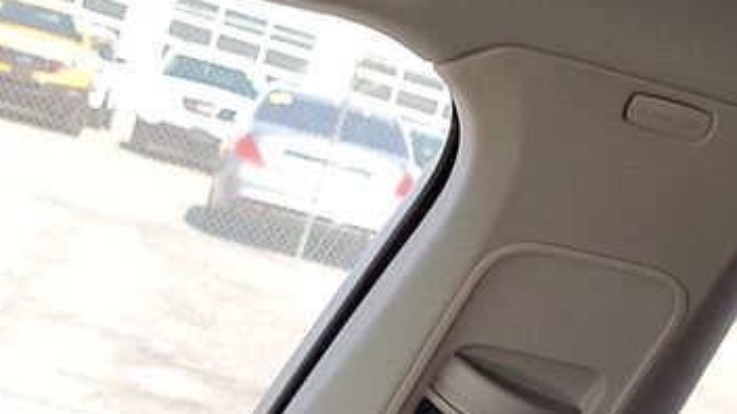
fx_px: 2326
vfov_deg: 10.0
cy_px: 510
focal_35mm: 119
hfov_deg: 18.0
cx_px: 454
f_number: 1.8
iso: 88
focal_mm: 6.7
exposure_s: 1/120
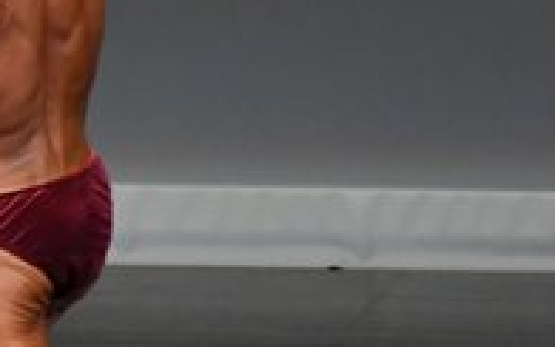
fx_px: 21136
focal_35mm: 1397
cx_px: 161
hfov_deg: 1.5
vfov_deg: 0.9
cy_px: 102
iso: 4000
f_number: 5.6
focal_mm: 230
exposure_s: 1/400
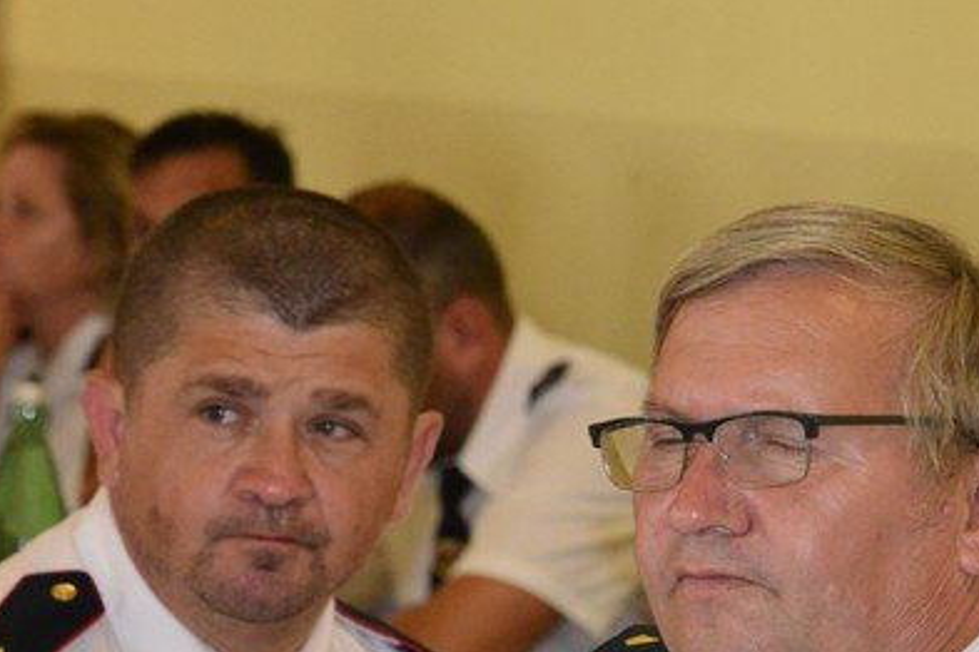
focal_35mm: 267
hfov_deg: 7.7
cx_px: 600
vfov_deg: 5.1
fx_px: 7260
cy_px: 615
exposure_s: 1/60
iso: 5600
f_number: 8
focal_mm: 125
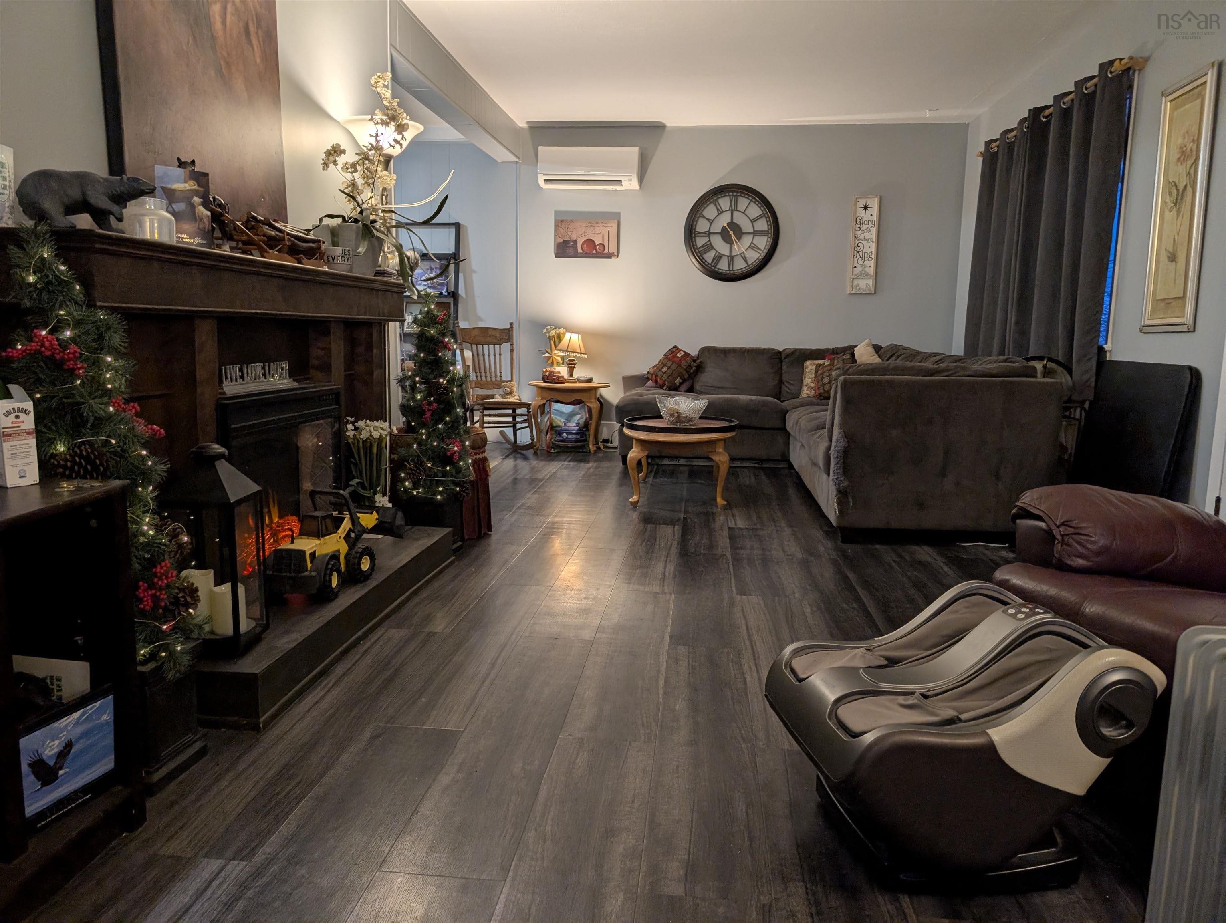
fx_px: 851
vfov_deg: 56.9
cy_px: 462
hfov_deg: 71.5
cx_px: 613
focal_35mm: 24
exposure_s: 1/41.5
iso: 21
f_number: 1.68
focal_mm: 6.9
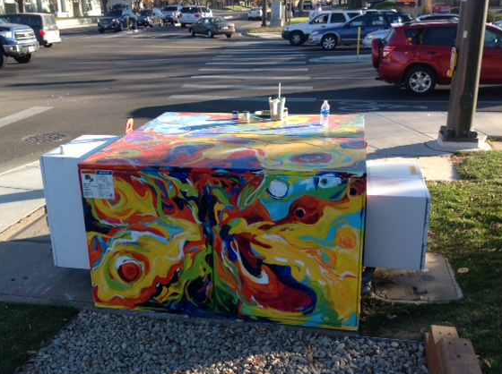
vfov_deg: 35.9
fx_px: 579
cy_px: 194
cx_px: 227
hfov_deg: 46.8
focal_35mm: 40
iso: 50
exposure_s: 1/383
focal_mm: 4.28
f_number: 2.4
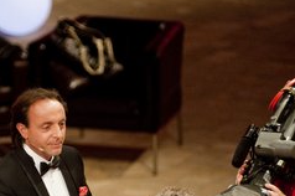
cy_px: 171
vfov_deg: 2.6
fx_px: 4394
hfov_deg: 3.8
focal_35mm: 537
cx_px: 37
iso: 1600
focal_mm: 200
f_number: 2.8
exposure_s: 1/125
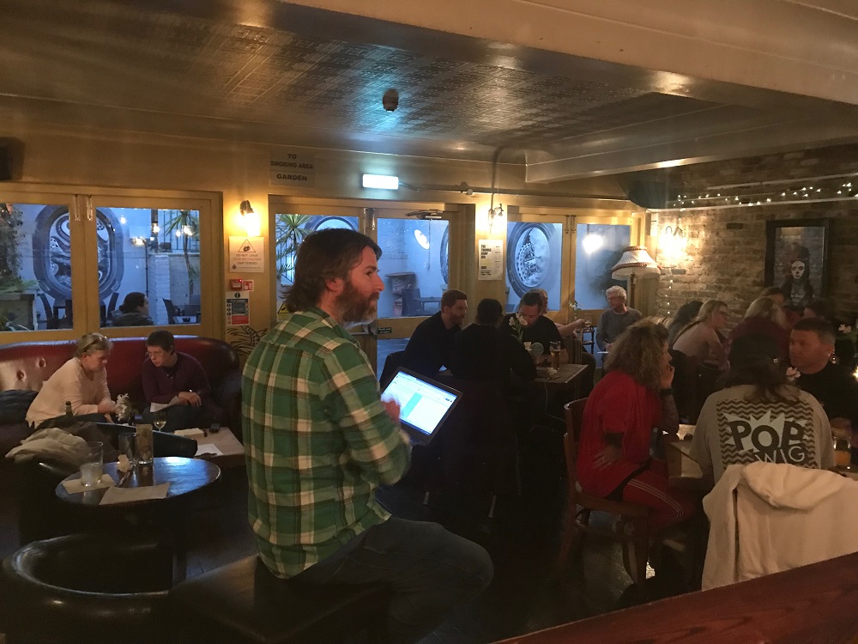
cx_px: 429
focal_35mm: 28
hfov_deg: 63.4
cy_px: 322
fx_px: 694
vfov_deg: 49.7
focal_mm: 3.99
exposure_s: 1/4
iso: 100
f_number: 1.8
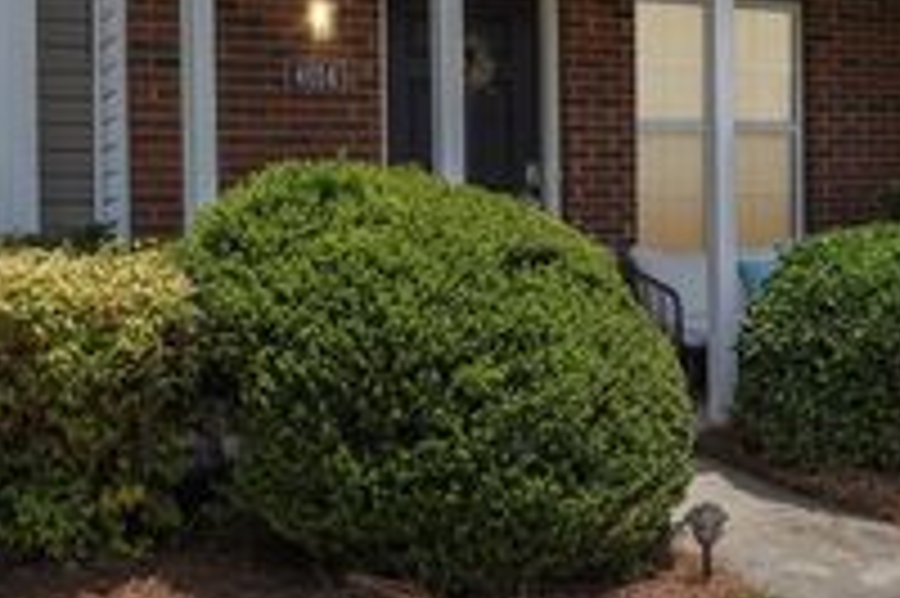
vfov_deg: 27.4
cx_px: 598
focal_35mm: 45
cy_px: -56
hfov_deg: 43.0
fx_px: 1124
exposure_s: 1/800
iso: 400
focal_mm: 18
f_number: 8
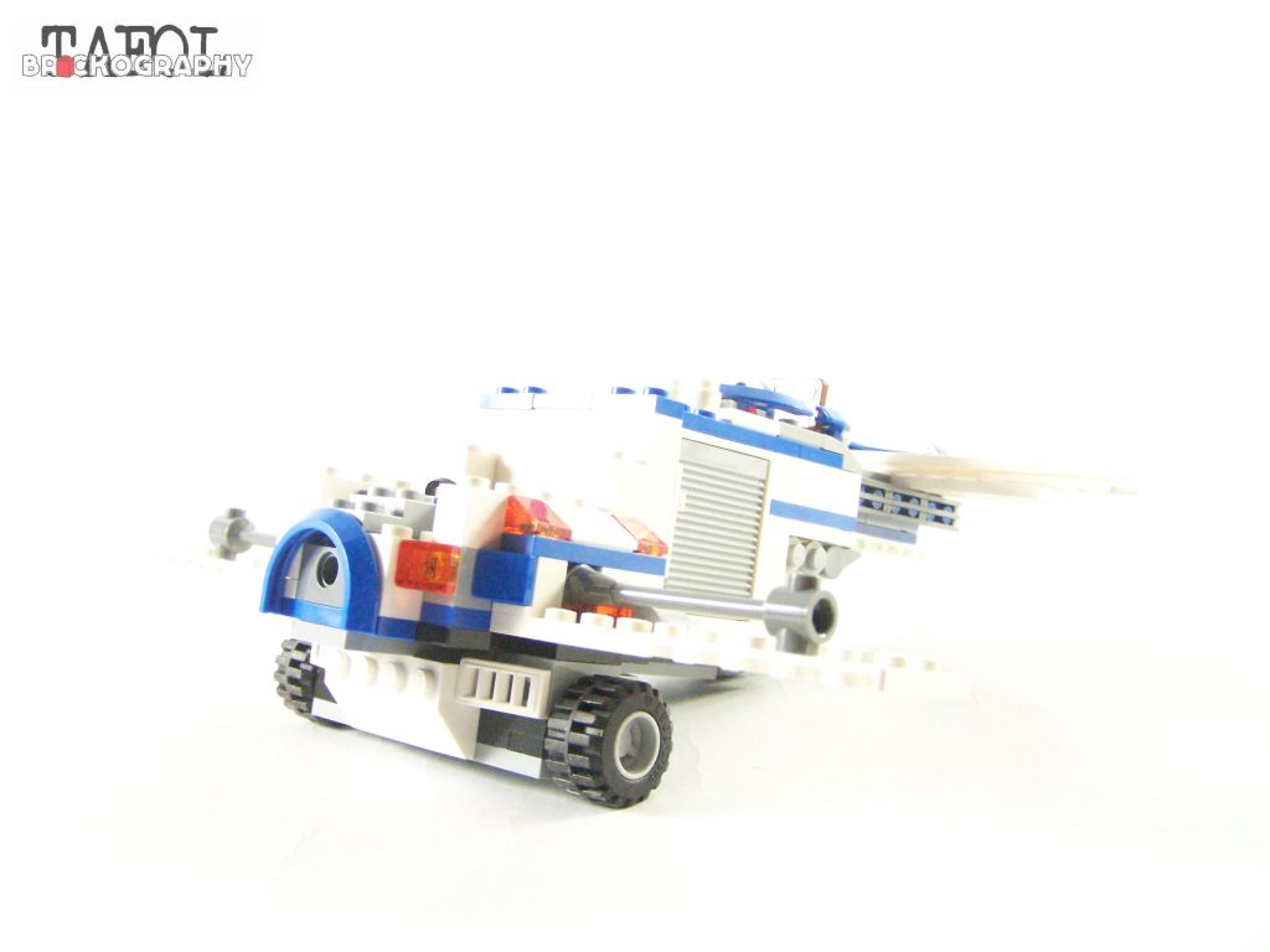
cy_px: 476
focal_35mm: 38
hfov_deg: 49.0
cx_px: 635
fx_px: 1394
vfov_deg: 37.7
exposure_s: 1/60
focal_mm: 6.3
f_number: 3.2
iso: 400
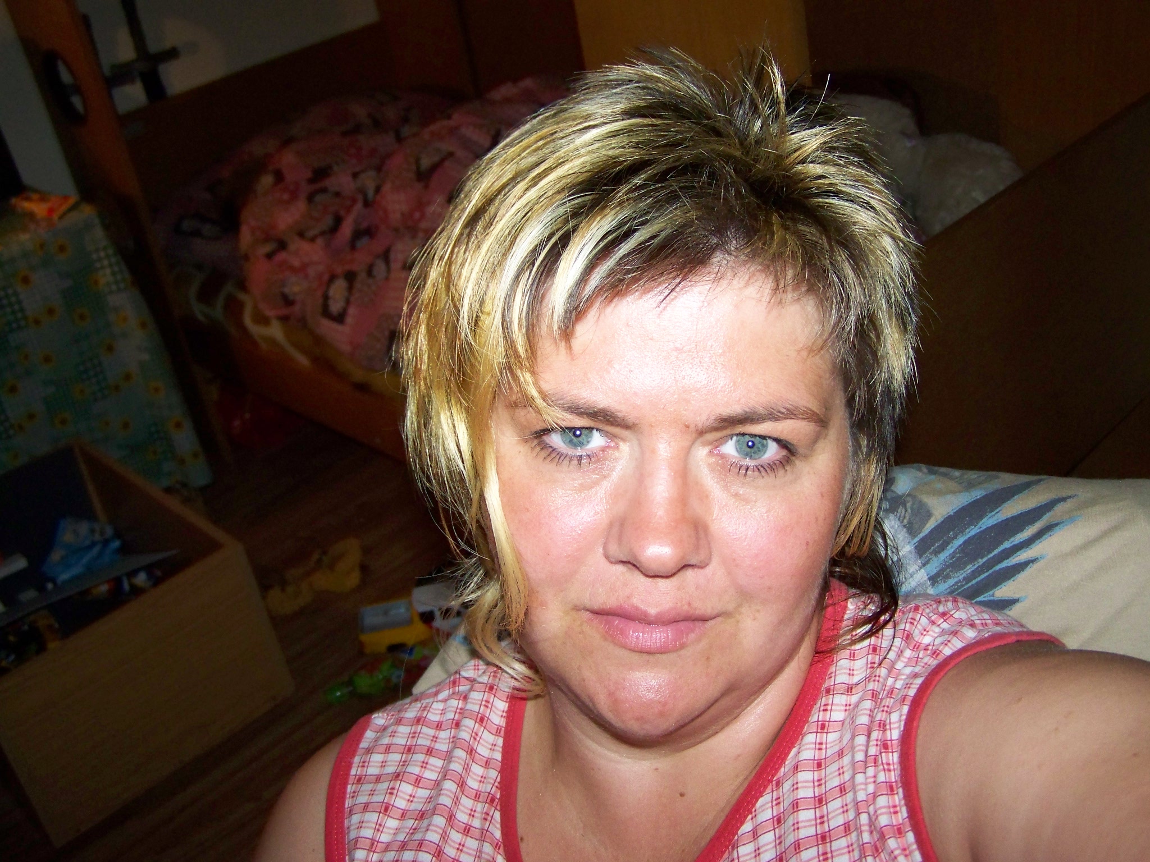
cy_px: 431
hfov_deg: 49.0
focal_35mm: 38
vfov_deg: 37.7
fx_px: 1262
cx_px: 575
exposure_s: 1/30
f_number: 2.8
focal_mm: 6.3
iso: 200
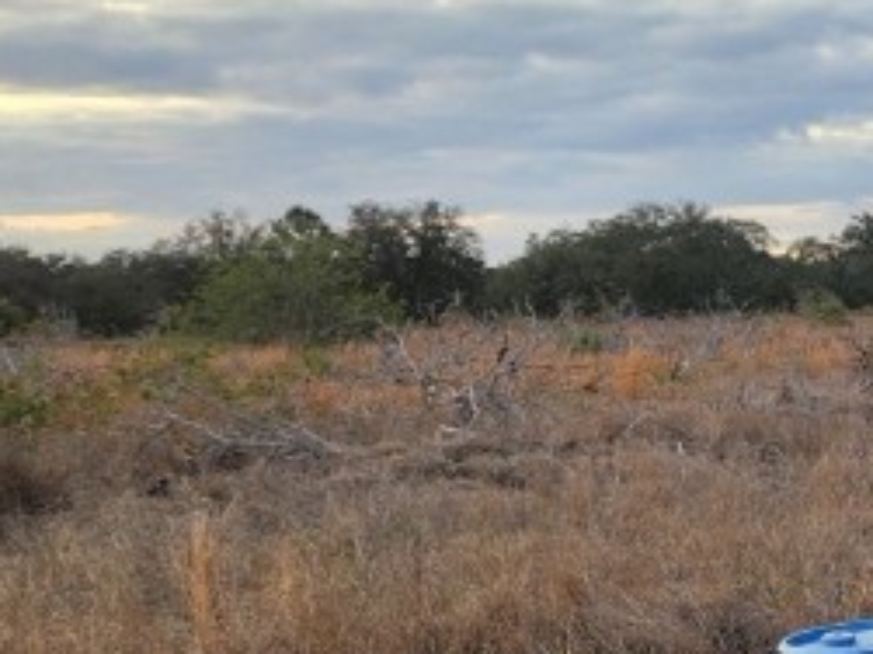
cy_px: 414
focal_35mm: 94
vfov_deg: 15.7
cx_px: 1656
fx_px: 2370
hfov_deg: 16.7
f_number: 1.8
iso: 20
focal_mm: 5.4
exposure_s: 1/289
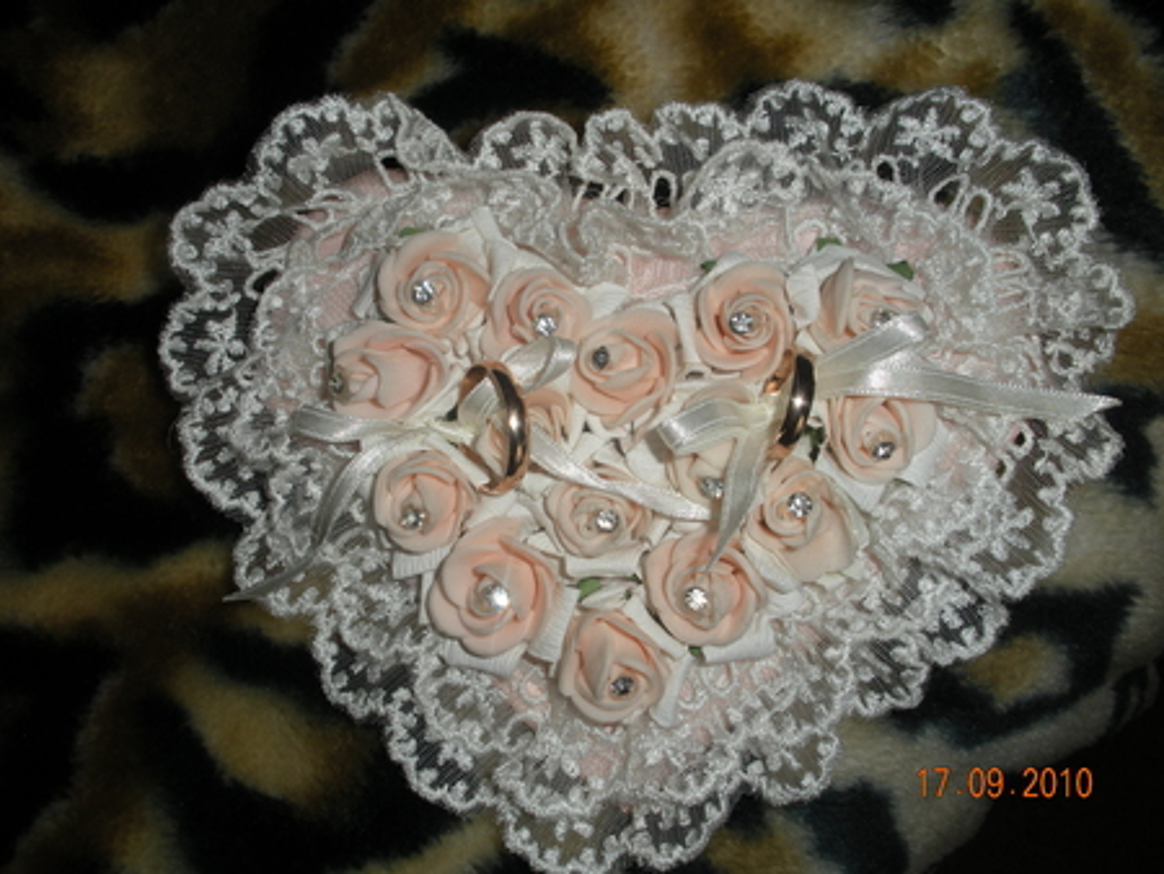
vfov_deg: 39.7
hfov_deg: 51.3
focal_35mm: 36
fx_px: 1211
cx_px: 582
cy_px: 437
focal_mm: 6.3
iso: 64
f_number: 5.6
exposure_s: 1/60
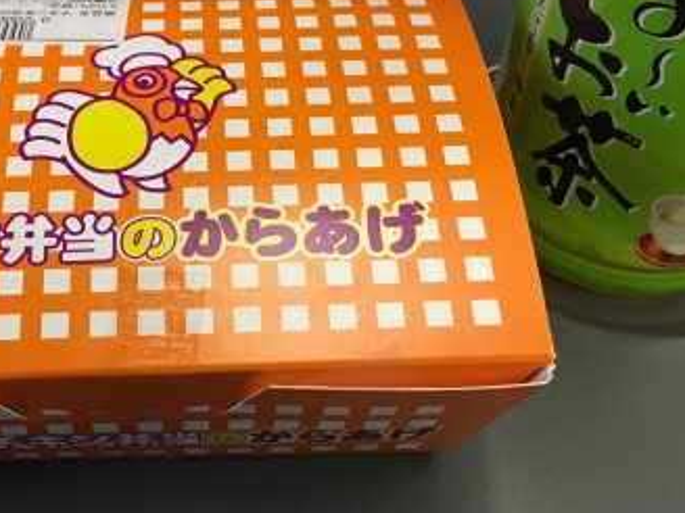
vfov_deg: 27.4
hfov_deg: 35.8
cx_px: 219
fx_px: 1049
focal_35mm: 53
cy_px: 169
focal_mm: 4.15
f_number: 2.2
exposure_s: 1/30
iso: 125
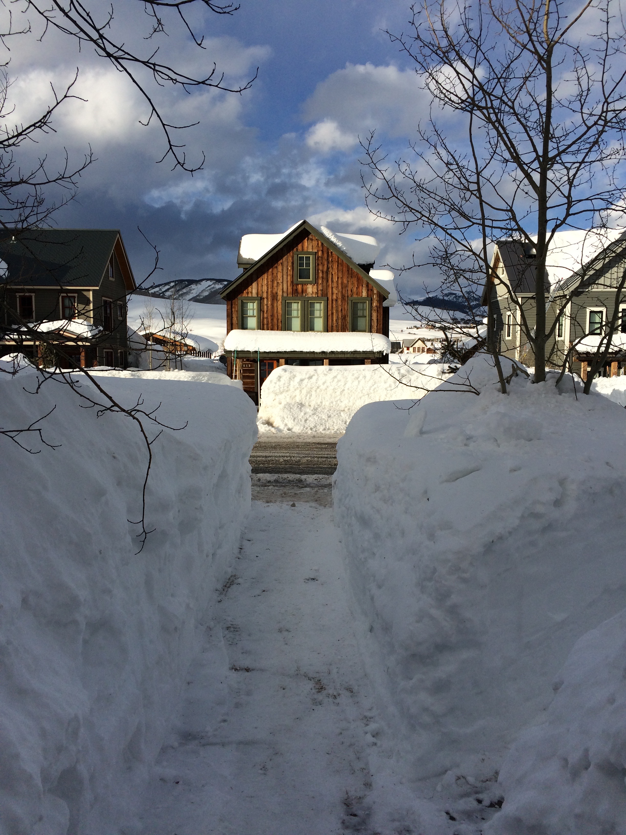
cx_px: 313
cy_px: 418
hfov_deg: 48.2
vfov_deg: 61.7
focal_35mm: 29
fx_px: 699
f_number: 2.2
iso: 32
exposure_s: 1/2564
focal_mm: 4.15
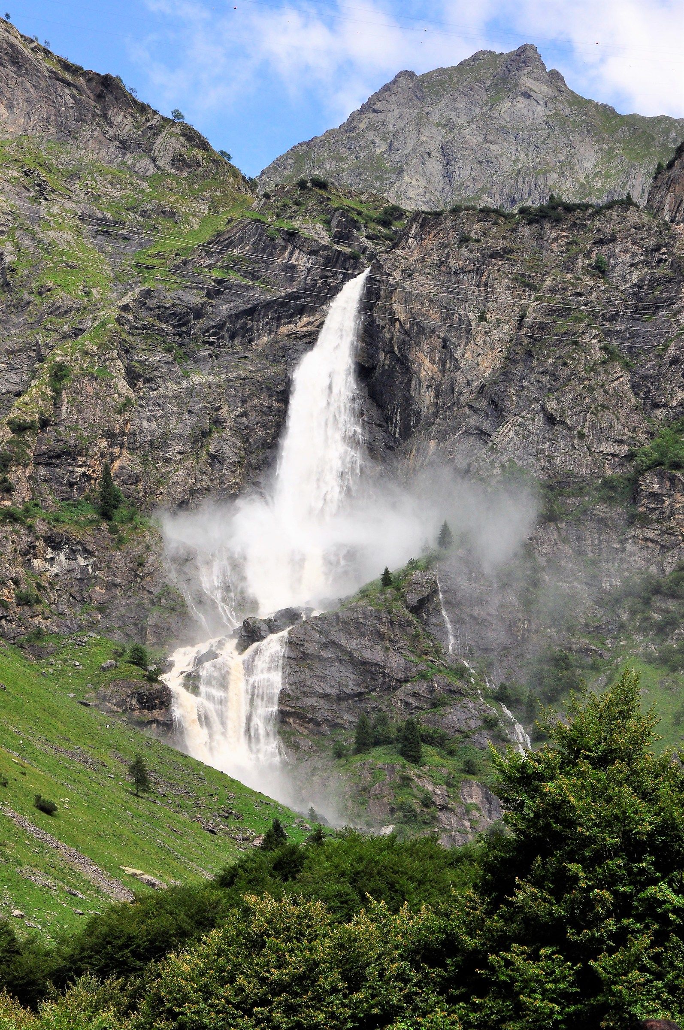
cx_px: 342
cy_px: 515
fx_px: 2229
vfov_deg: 26.0
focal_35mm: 78
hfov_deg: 17.4
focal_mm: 52
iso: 640
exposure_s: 1/200
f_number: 13
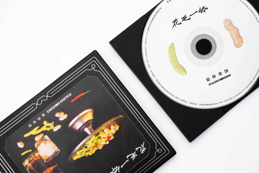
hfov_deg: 28.8
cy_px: 86
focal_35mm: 70
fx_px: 504
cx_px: 130
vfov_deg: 19.5
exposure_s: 1/1250
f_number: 10
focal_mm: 70
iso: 12800
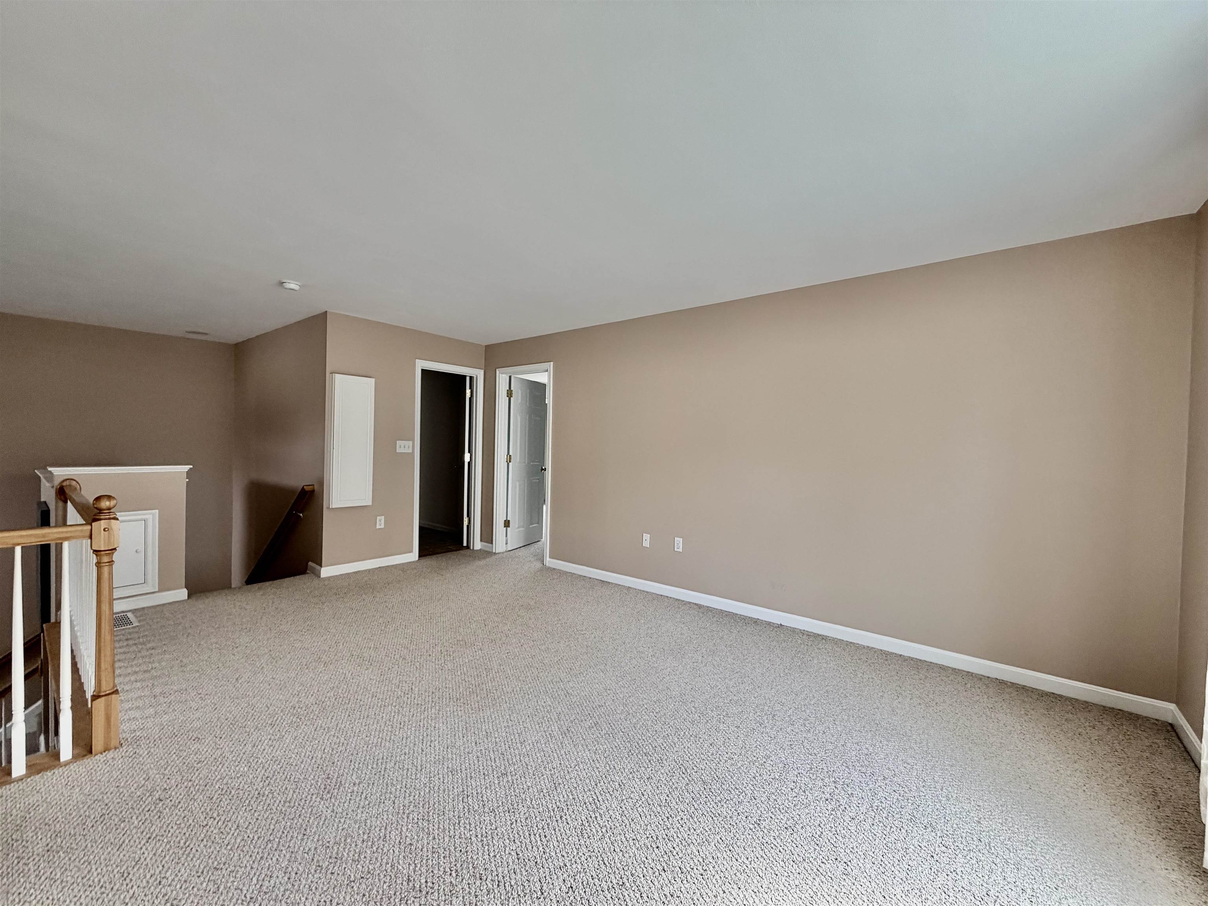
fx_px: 489
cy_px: 453
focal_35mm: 14
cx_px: 604
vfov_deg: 85.7
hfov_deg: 102.1
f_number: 2.2
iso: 160
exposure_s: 1/121
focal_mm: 2.22
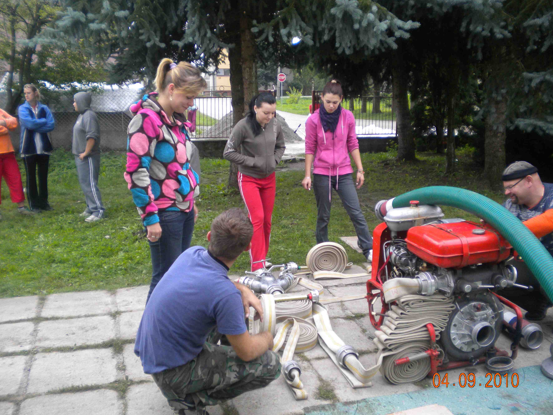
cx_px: 270
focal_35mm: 36
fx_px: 575
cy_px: 211
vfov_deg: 39.7
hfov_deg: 51.4
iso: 177
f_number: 3.1
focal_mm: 6.3
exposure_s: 1/60
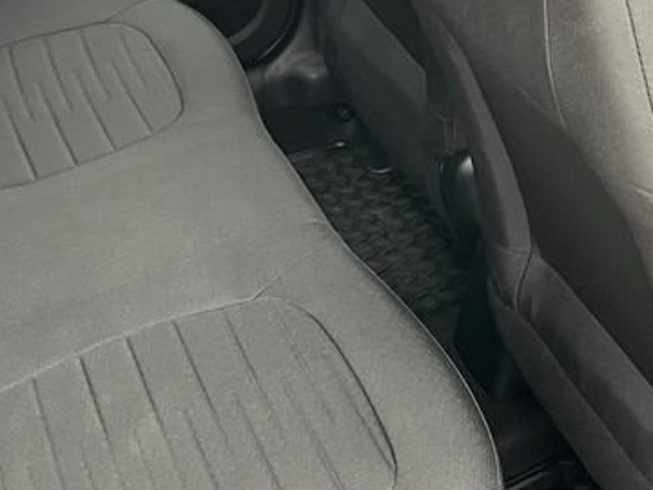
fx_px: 1396
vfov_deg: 19.7
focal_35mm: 74
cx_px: 399
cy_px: 109
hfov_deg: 26.3
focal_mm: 5.1
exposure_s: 1/89
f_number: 1.6
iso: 125
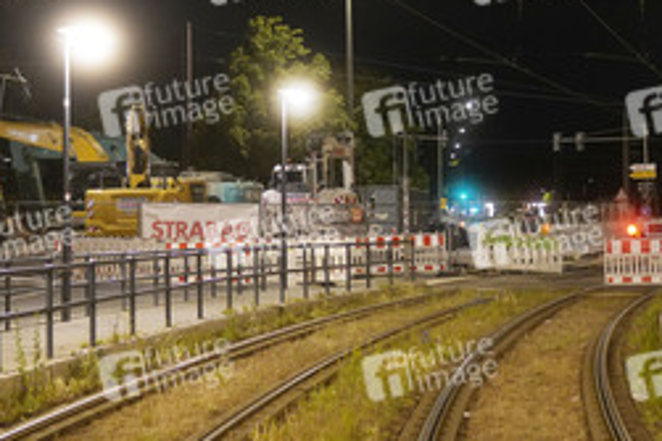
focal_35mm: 81
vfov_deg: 16.8
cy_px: 172
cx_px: 466
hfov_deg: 24.9
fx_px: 1488
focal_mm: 30
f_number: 1.6
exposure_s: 1/50
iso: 1250
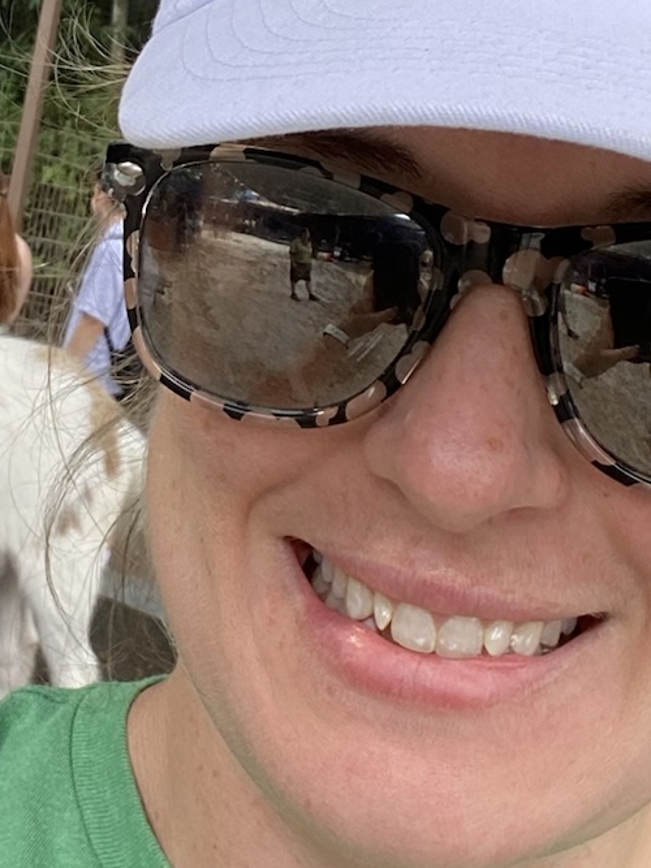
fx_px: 2032
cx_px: 51
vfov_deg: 23.9
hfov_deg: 17.9
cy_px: 219
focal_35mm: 81
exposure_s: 1/122
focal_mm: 2.71
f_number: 2.2
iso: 40
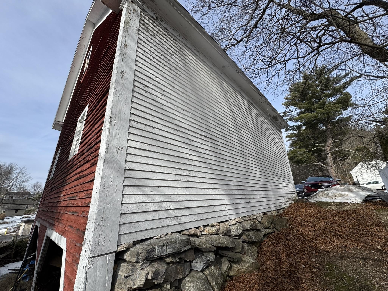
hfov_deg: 102.1
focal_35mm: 14
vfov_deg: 85.7
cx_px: 194
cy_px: 146
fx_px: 157
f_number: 2.2
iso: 50
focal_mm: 2.22
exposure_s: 1/1709
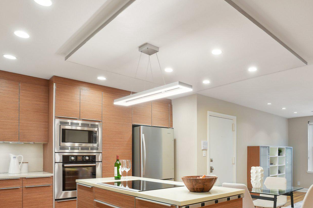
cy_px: 157
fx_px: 217
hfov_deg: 70.5
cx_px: 194
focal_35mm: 25
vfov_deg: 49.2
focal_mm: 10
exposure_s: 1/3.33
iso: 100
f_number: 7.1
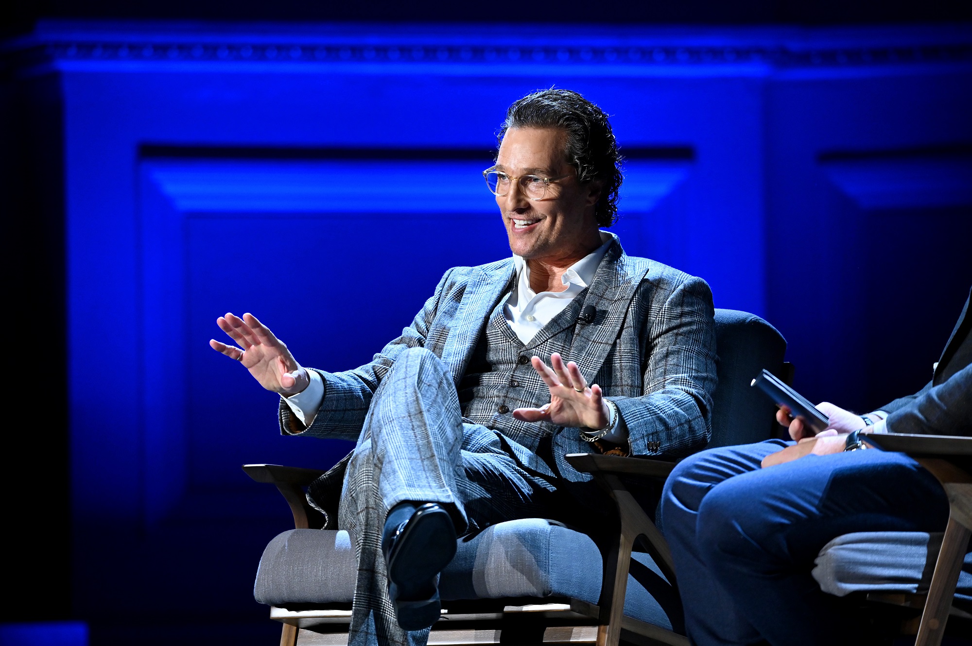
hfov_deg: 5.3
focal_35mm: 390
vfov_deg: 3.5
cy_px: 323
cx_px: 486
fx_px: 10521
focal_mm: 390
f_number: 6.3
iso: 3200
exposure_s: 1/320
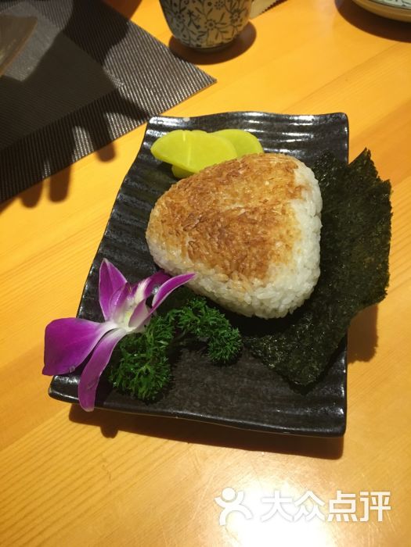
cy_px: 274
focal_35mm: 29
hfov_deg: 48.2
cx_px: 206
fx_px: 459
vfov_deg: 61.7
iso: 160
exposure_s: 1/33
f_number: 2.2
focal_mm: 4.15
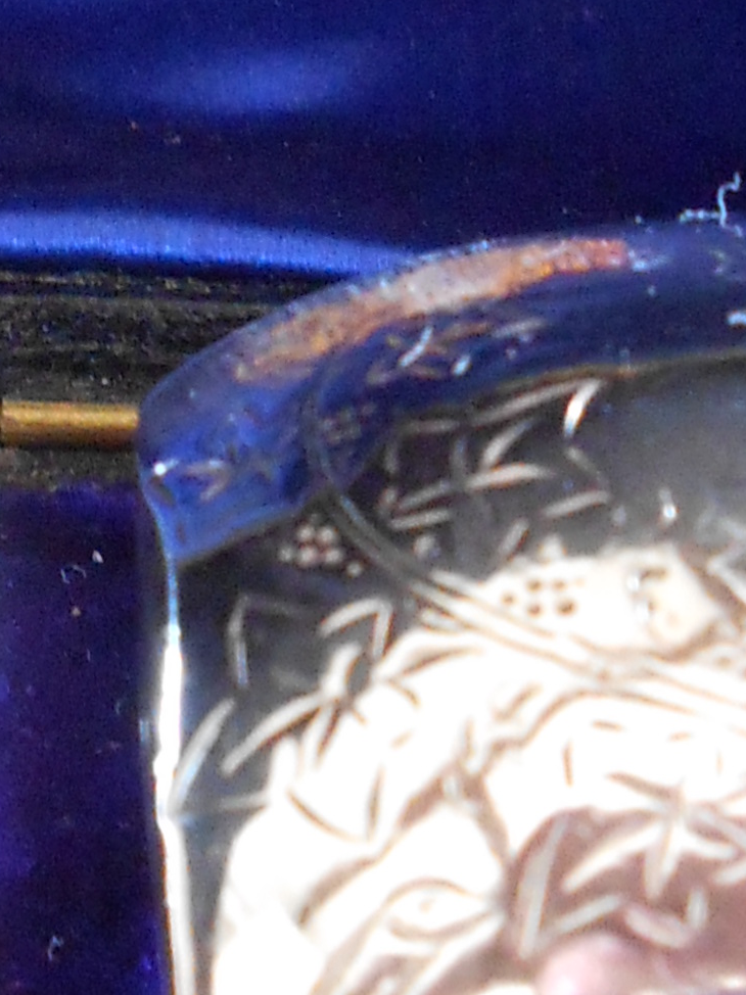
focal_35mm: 142
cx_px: 53
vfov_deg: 13.9
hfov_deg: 10.4
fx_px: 4082
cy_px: 268
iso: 400
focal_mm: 5.3
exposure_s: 1/15
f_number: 3.8
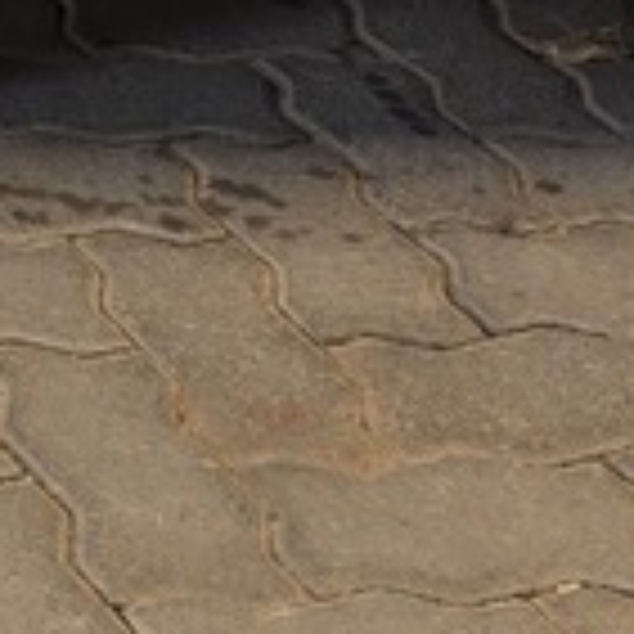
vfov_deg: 9.9
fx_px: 3067
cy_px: -1052
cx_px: -679
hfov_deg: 10.7
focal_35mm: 148
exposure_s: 1/180
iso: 40
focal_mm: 6.25
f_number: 1.7
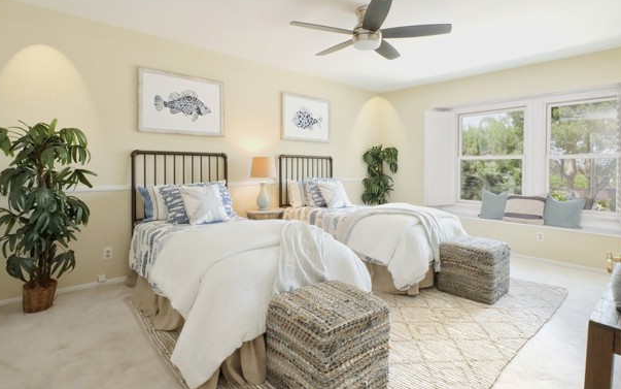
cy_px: 175
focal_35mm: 18
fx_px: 305
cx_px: 321
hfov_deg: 91.1
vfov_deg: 64.9
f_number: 8
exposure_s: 1/25
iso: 3200
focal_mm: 8
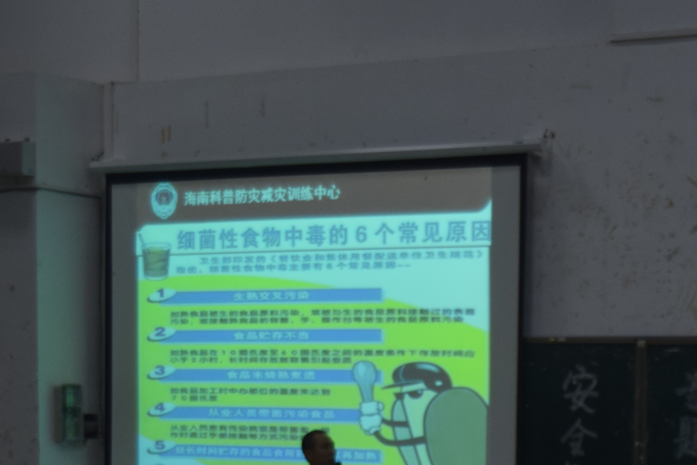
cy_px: 525
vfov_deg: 14.2
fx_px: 1820
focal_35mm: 94
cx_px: 581
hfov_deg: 21.4
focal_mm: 24
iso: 400
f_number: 4.5
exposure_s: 1/80
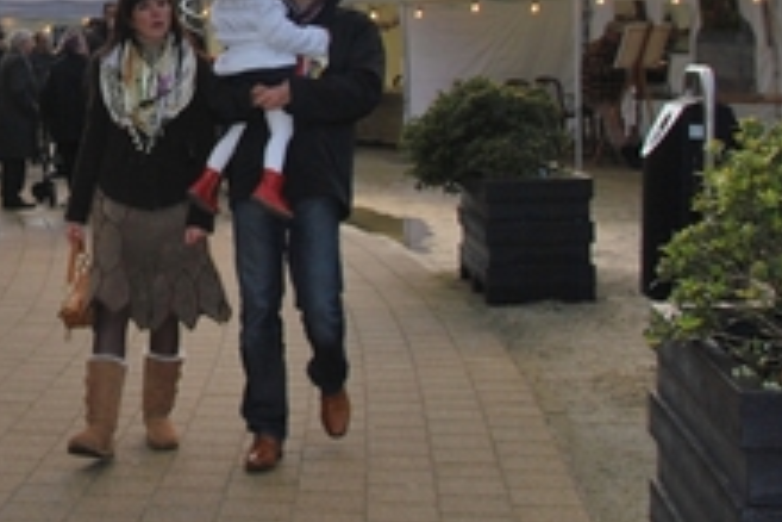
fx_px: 1607
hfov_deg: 25.8
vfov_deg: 17.9
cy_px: -9
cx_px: -25
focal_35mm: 74
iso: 100
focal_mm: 18
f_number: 4
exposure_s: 1/200
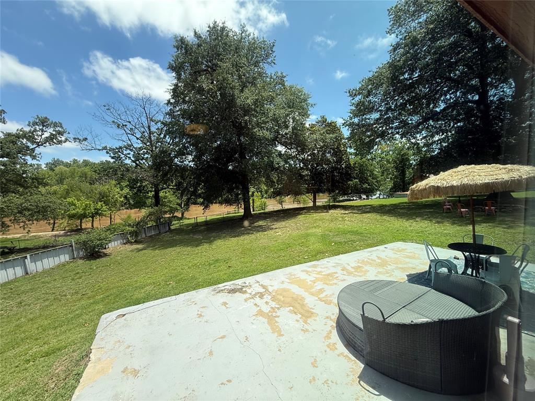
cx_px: 268
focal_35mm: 14
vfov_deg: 85.7
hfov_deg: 102.1
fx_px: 216
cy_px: 200
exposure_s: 1/830
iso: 50
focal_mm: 2.22
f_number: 2.2
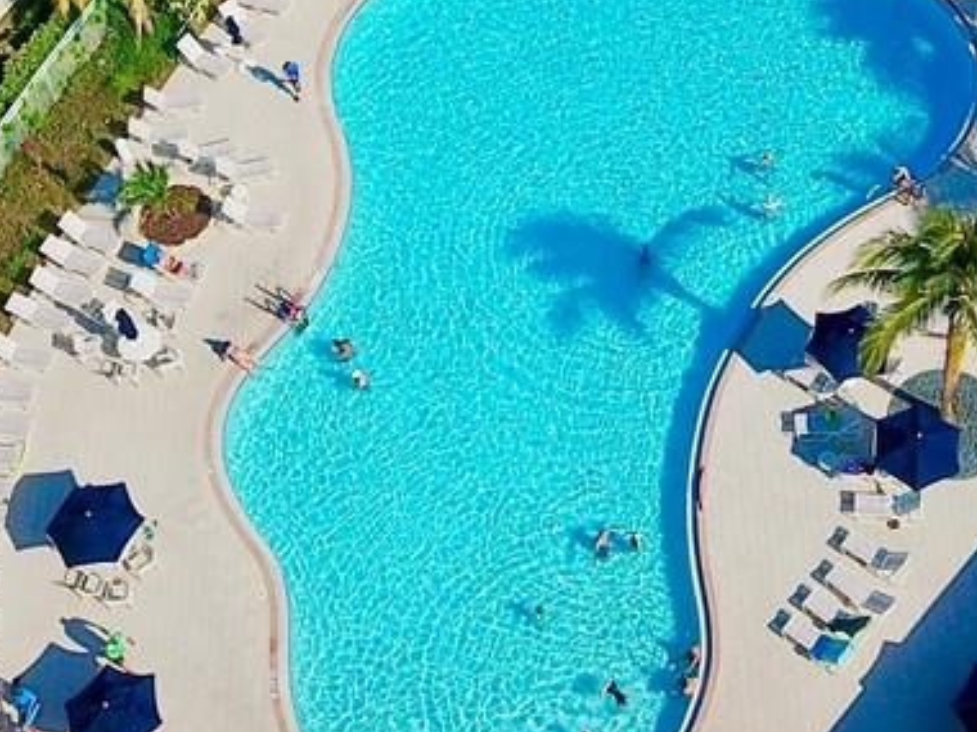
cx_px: 681
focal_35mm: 70
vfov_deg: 20.4
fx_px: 1976
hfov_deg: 27.5
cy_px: 21
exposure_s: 1/2237
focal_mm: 4.7
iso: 100
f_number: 2.2
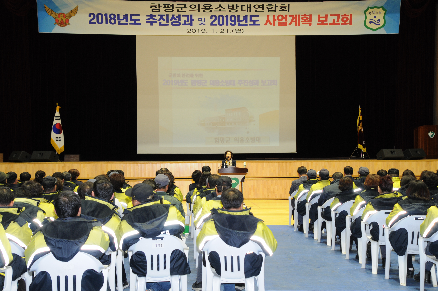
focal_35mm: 57
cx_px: 219
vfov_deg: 23.7
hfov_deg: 35.1
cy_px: 146
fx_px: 693
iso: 500
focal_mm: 38
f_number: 6.3
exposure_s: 1/60
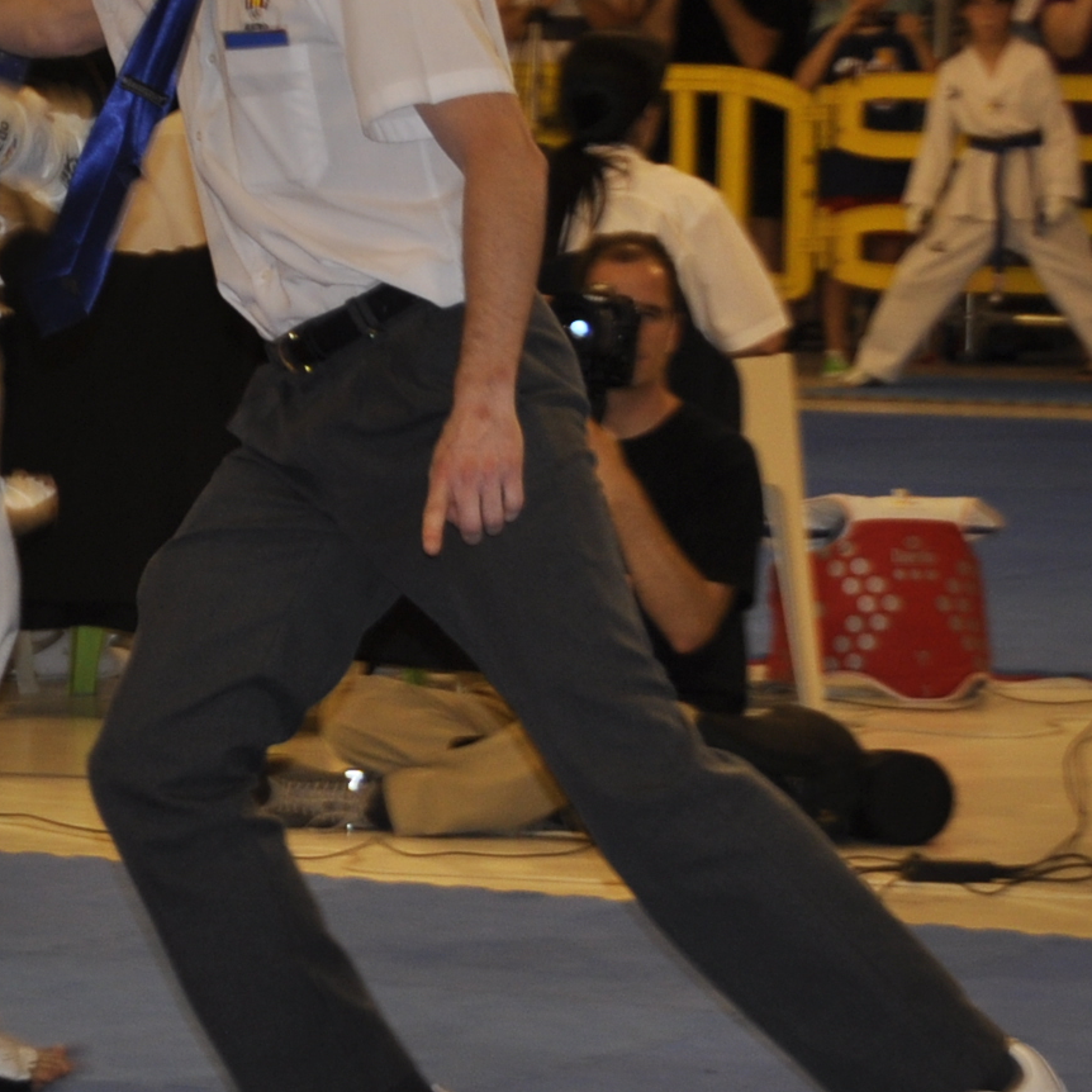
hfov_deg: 7.6
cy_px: 310
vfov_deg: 7.7
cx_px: -168
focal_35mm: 228
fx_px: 8137
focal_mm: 48
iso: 250
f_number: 4.5
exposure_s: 1/60
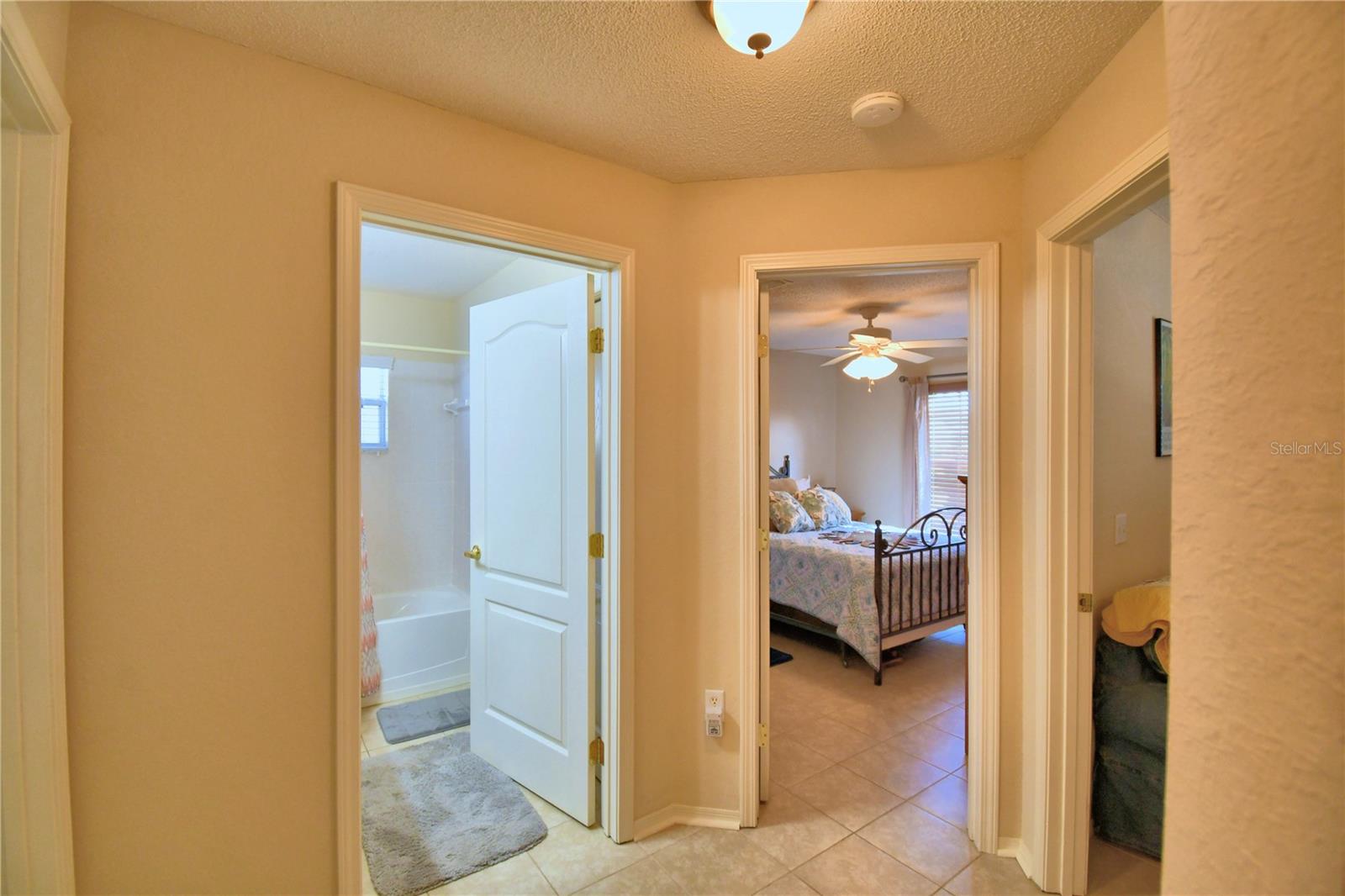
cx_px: 672
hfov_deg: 100.4
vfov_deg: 77.3
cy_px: 448
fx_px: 560
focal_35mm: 15
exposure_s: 1/50
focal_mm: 10
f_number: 4.5
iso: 400
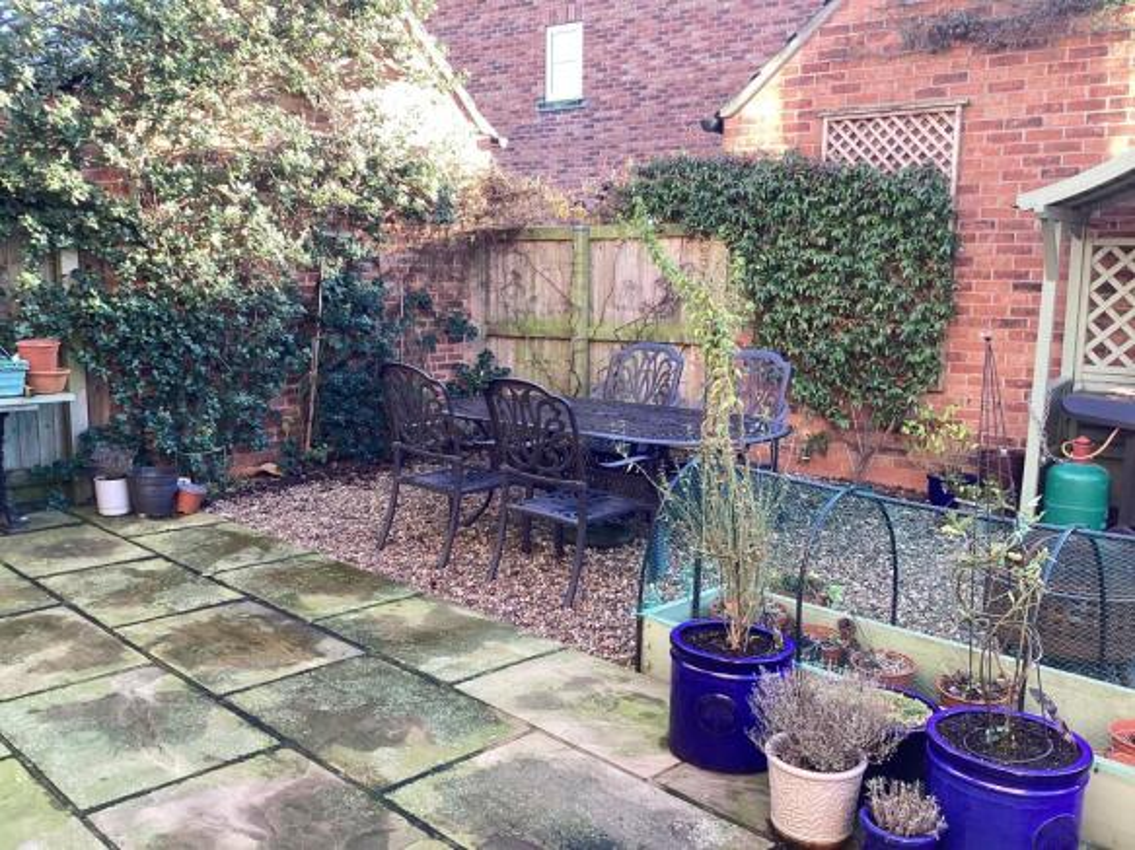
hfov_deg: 58.4
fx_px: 1016
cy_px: 425
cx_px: 568
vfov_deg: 45.4
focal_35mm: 31
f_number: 2.4
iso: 64
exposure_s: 1/100
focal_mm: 3.3
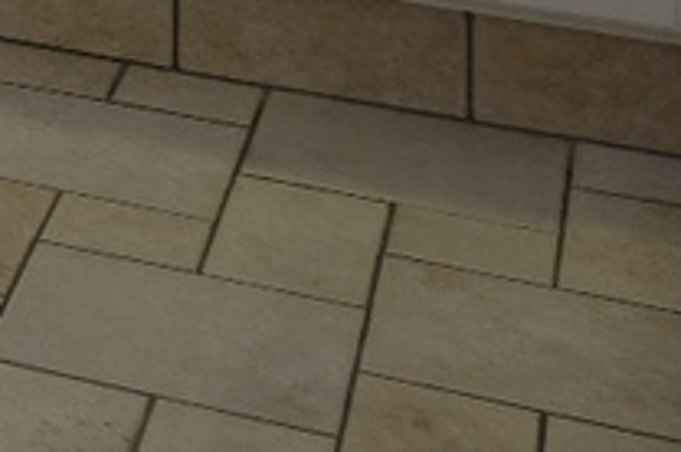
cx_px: -1290
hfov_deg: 10.1
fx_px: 2946
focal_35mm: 156
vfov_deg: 7.5
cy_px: -983
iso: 125
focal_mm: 8.8
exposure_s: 1/50
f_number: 2.8
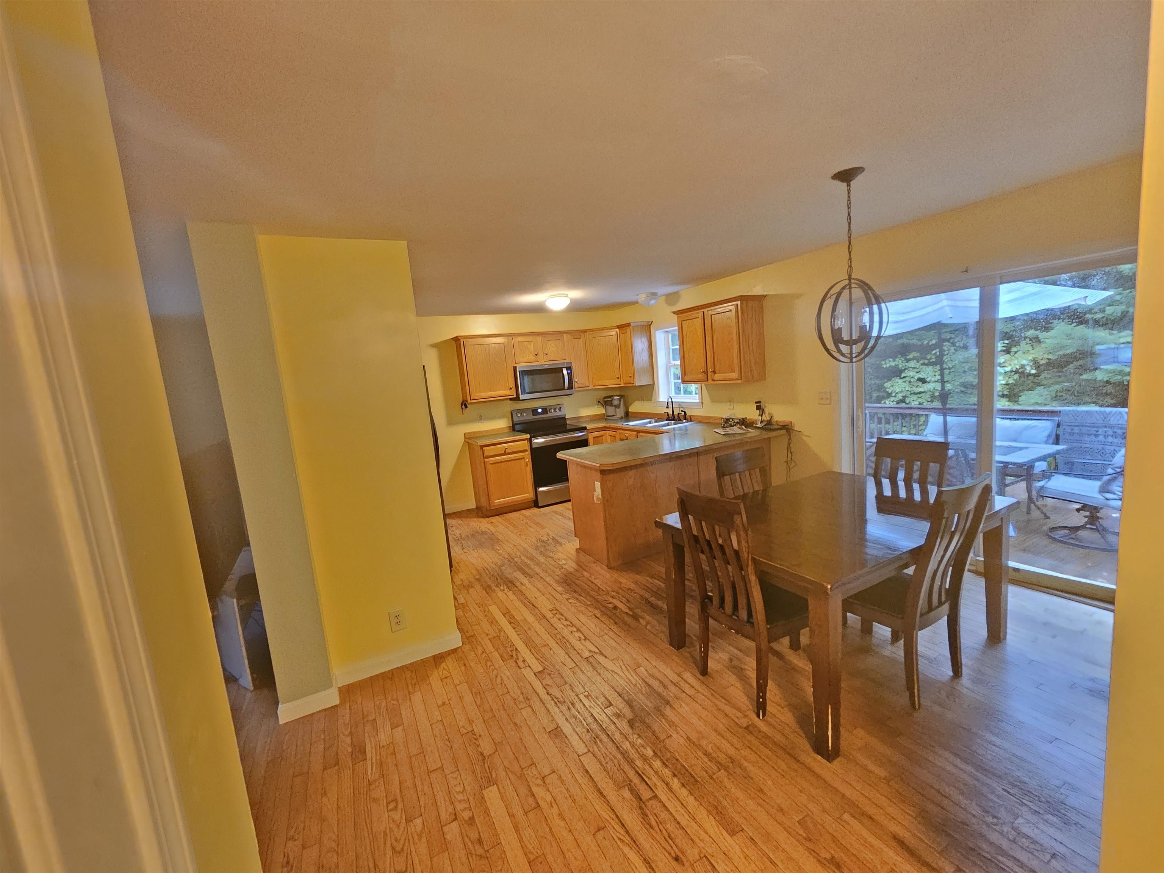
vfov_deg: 89.9
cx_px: 582
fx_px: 437
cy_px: 436
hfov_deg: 106.2
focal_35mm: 13
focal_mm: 2.2
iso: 1250
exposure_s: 1/24
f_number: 2.2
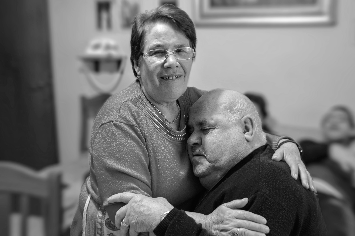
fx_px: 443
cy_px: 118
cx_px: 178
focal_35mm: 45
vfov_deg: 29.8
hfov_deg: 43.6
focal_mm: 30
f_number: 4.5
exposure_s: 1/15
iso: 900
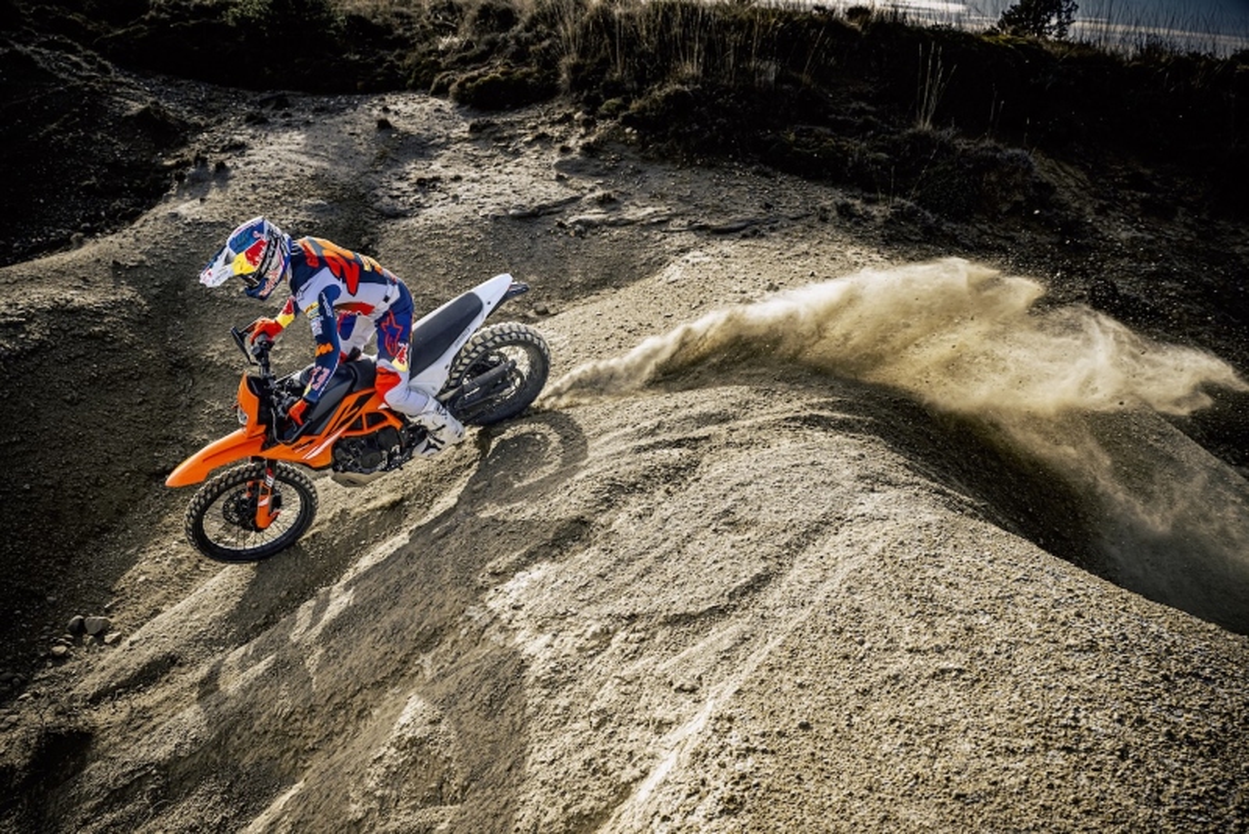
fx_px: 1197
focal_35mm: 34
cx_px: 624
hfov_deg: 55.1
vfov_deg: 38.4
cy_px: 417
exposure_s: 1/1000
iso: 200
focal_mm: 34.5
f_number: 4.5
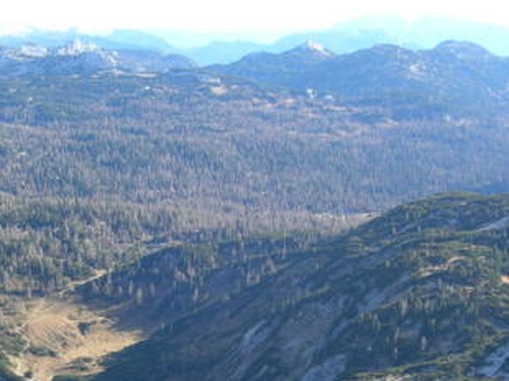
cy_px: 291
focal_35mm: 72
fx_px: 1058
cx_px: 183
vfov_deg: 20.2
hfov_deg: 26.9
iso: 64
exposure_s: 1/135
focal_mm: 7.8
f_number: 4.8
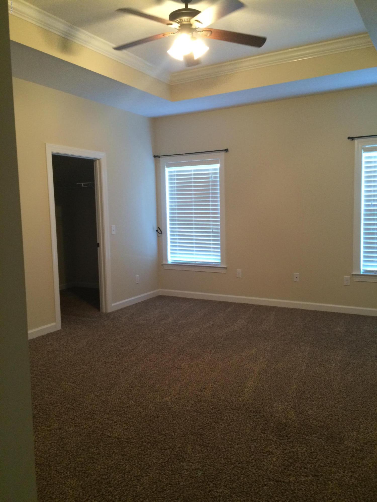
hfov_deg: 48.2
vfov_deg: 61.7
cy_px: 251
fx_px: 421
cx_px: 188
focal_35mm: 29
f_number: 2.2
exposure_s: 1/24
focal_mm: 4.15
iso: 250
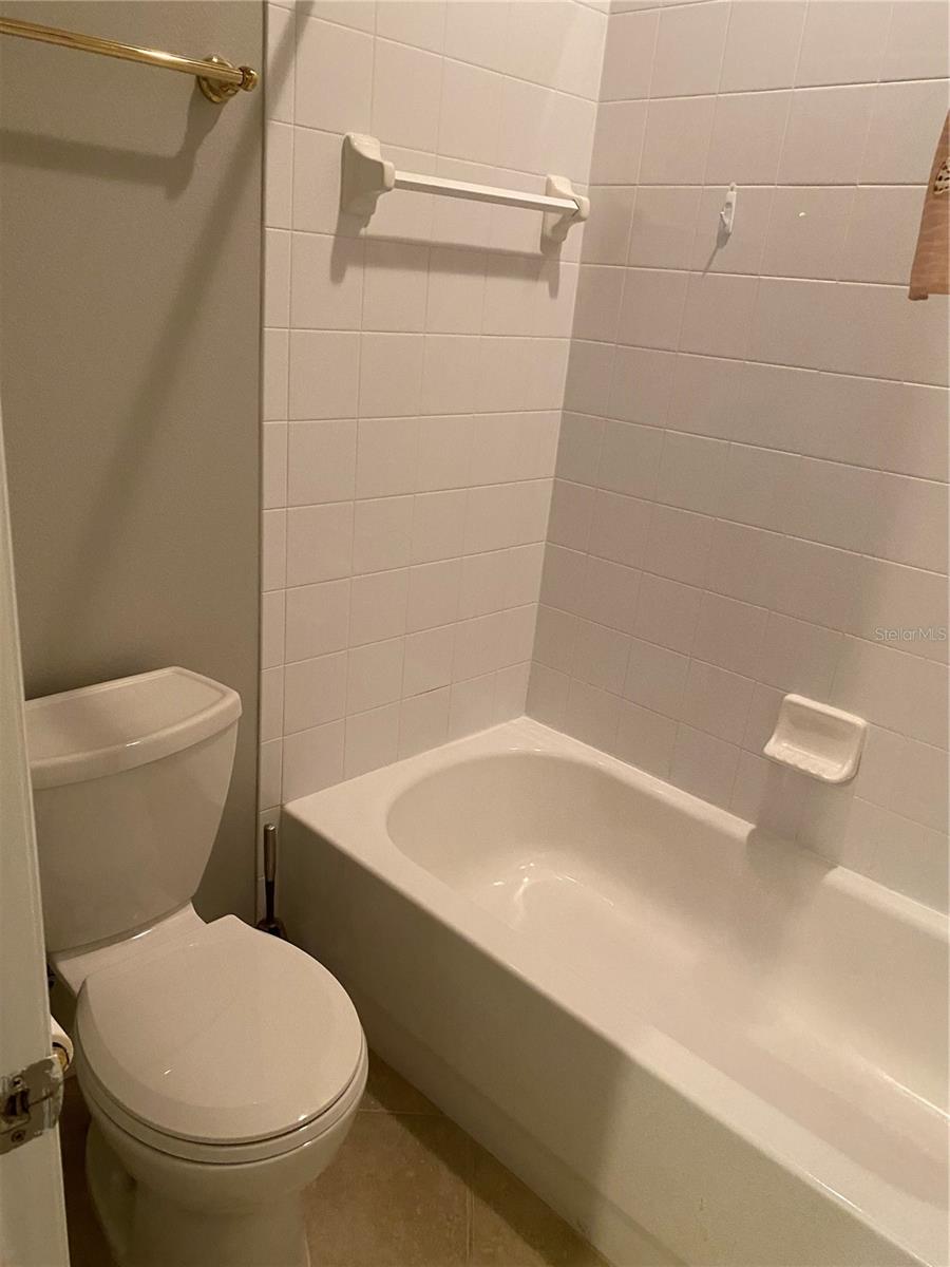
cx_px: 475
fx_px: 951
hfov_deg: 53.1
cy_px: 634
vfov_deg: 67.3
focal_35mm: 26
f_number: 1.8
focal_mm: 4.25
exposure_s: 1/60
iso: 400
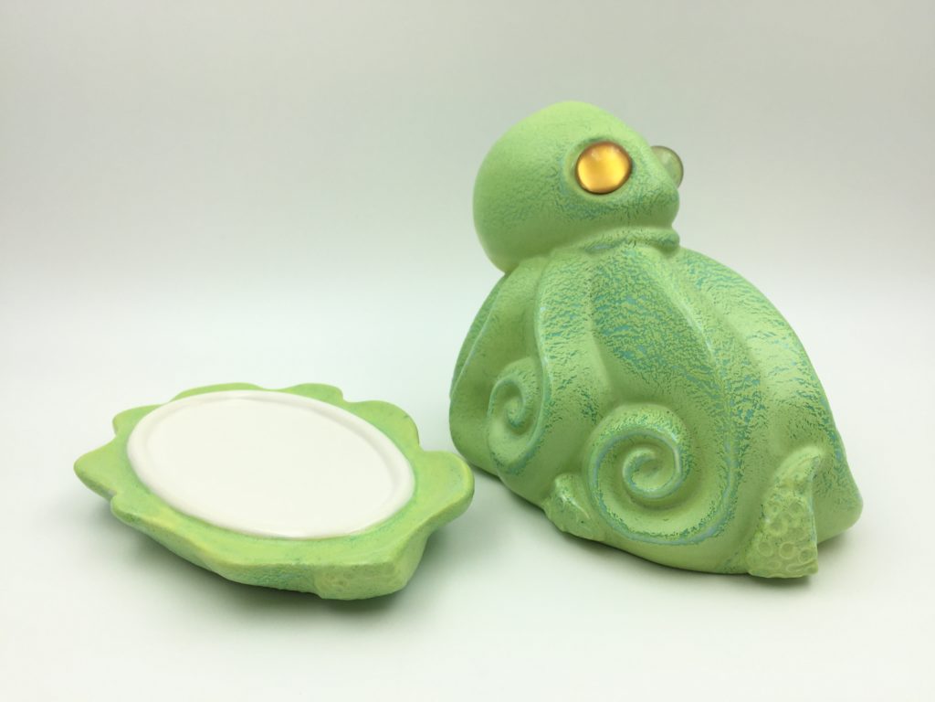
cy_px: 351
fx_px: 783
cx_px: 468
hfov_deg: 61.7
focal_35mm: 29
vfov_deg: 48.2
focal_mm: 4.15
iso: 32
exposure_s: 1/465
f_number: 2.2
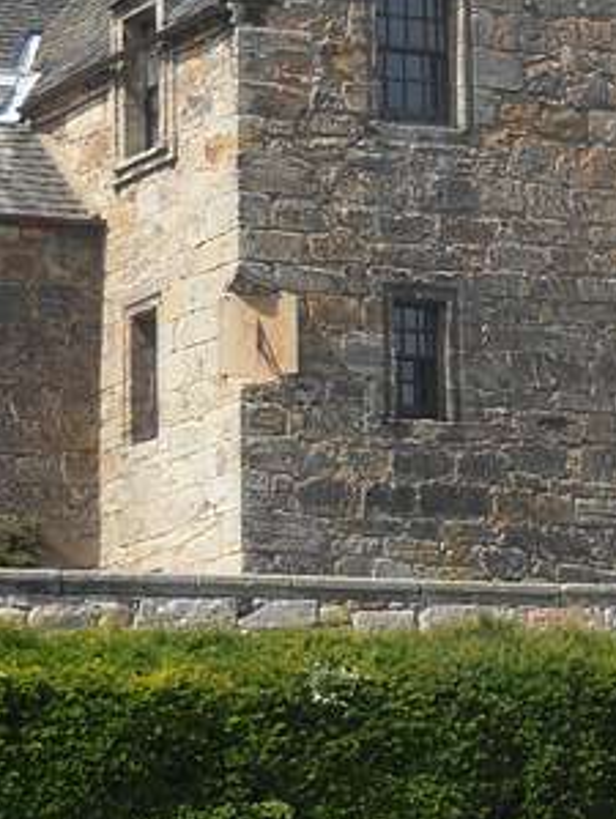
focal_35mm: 295
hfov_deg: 5.0
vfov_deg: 6.7
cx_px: 348
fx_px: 6985
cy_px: 279
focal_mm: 24.39
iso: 80
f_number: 5.8
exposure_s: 1/250
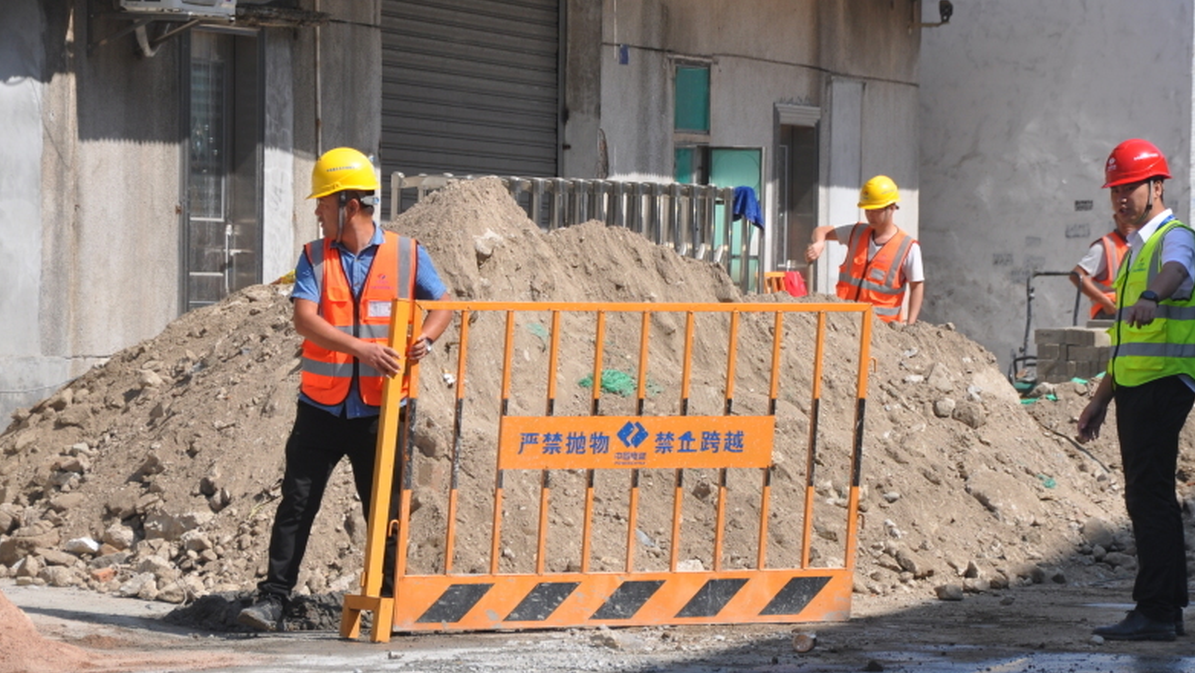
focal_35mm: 216
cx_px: 630
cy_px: 355
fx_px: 6835
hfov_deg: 10.0
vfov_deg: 5.6
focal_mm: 105
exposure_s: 1/640
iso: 200
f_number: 6.3
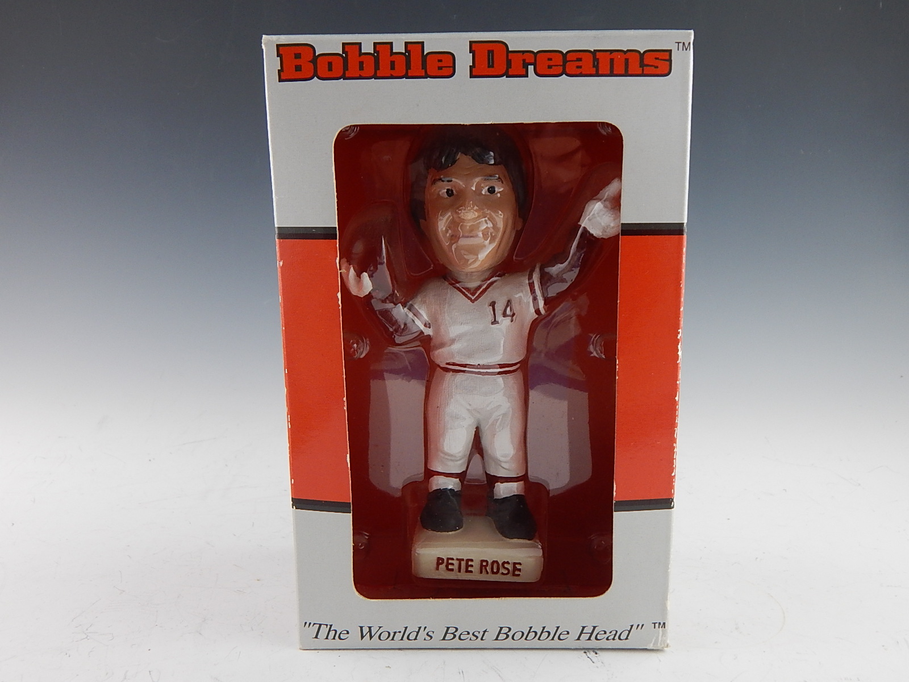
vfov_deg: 45.4
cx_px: 454
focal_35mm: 31
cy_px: 341
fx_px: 814
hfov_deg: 58.4
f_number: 3.2
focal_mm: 5.6
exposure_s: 1/30
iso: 200
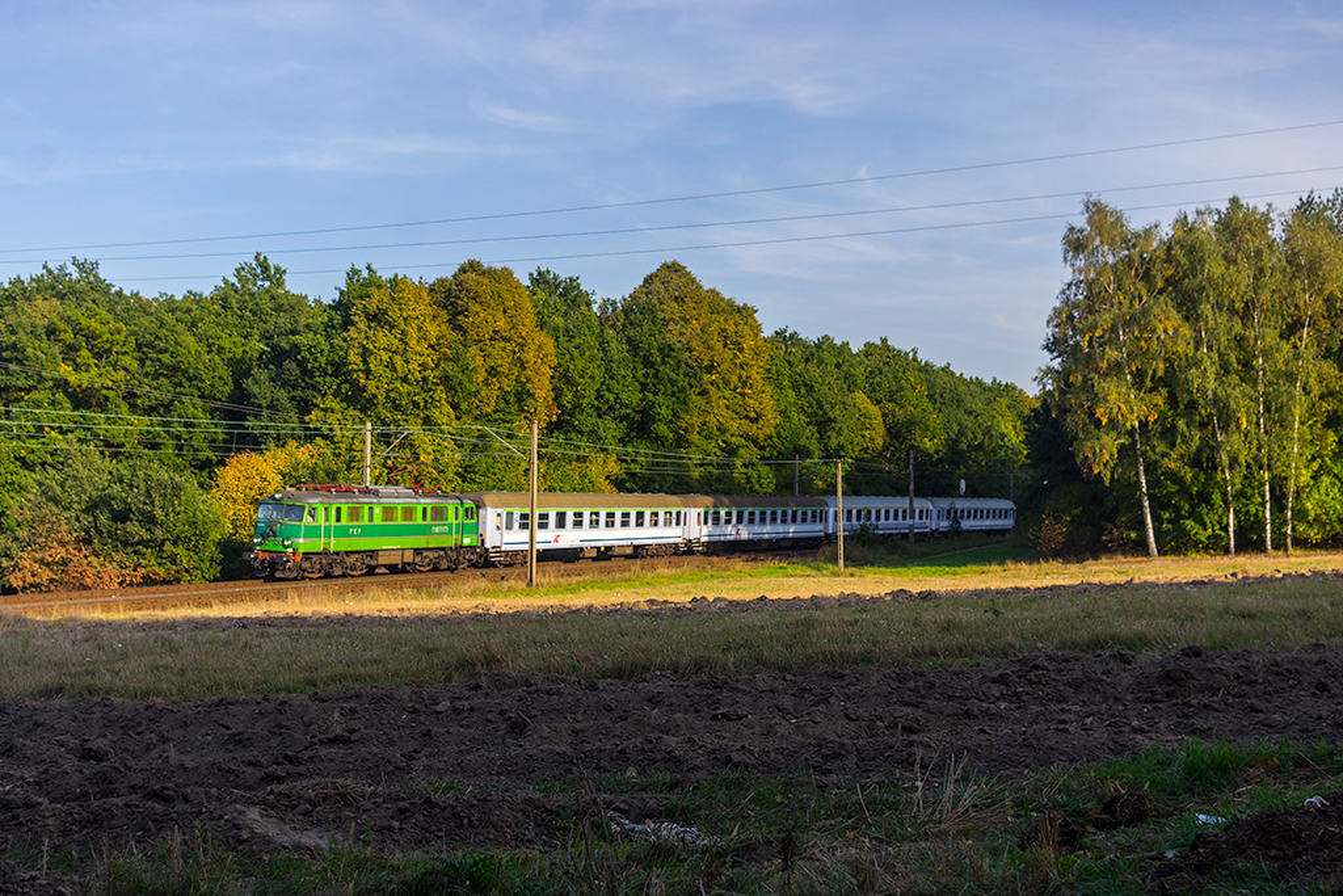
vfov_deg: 34.2
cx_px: 672
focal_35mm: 39
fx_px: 1455
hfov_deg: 49.5
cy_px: 448
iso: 400
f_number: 4.5
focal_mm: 26.25
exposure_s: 1/350
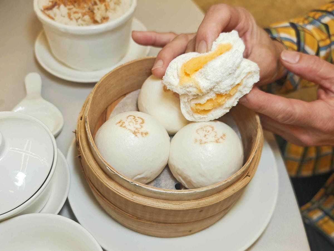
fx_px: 309
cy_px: 126
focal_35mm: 32
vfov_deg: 44.2
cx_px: 167
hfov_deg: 56.8
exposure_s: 1/120
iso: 173
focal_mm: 8.72
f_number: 2
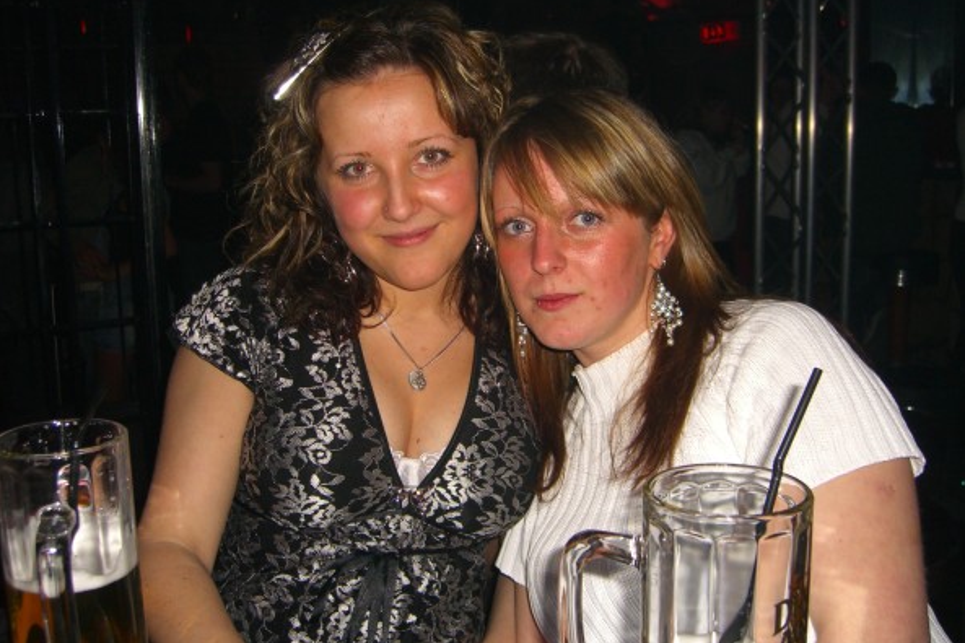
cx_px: 485
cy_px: 309
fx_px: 1072
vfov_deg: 33.4
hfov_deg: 48.5
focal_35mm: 40
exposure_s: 1/60
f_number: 2.8
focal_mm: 7.9
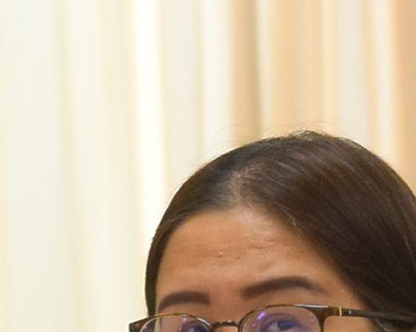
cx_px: 293
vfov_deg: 2.6
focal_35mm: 583
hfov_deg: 3.3
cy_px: 487
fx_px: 7175
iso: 1250
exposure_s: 1/100
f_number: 5
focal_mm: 50
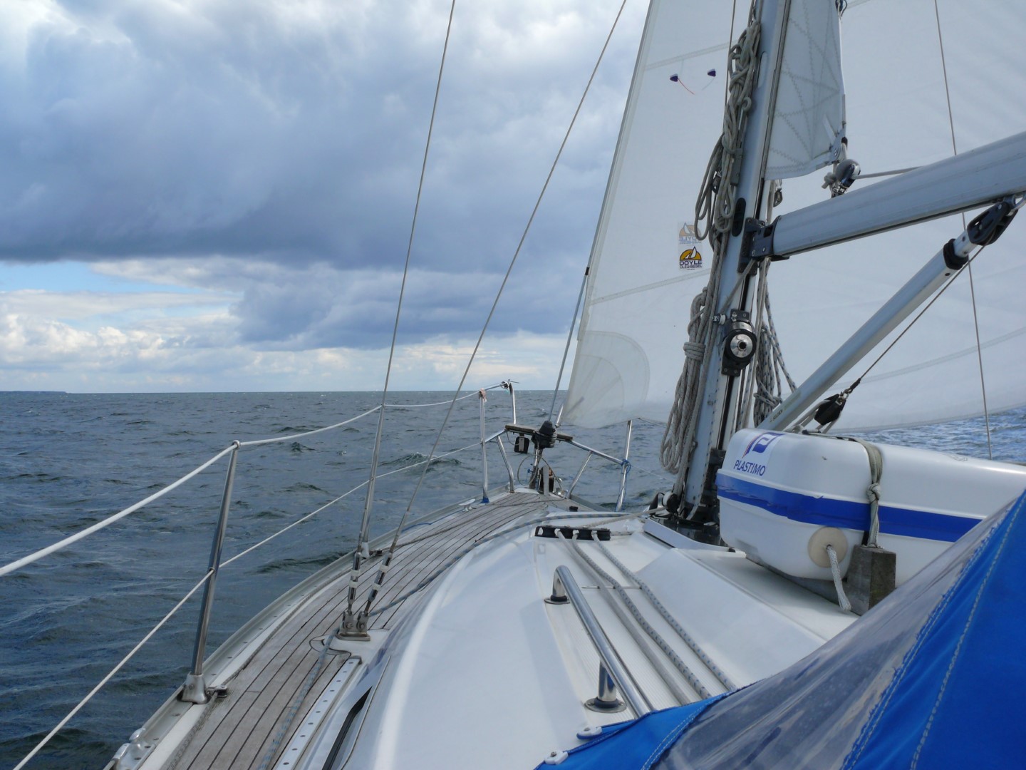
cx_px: 513
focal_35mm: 35
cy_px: 385
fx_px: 1037
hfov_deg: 52.6
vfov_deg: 40.7
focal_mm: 7.4
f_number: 5.6
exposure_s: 1/500
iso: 100
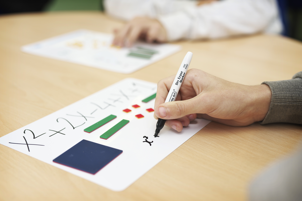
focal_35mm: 50
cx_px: 151
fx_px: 419
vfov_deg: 27.0
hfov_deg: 39.6
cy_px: 100
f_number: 2.8
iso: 400
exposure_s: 1/200
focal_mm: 50
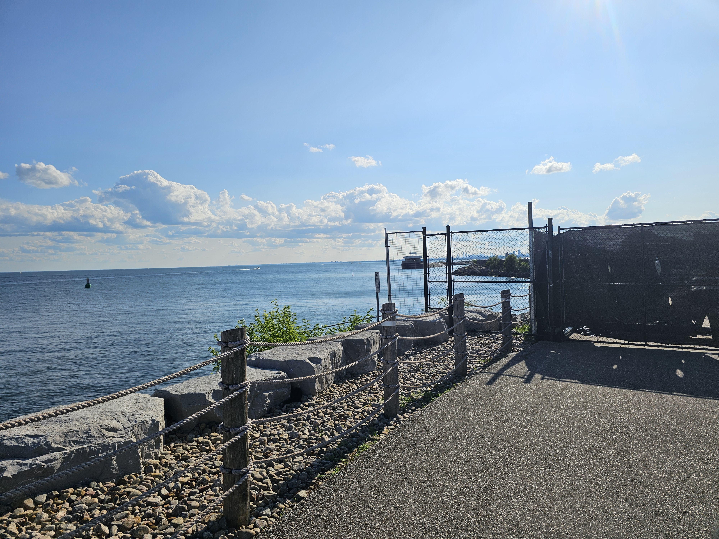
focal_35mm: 23
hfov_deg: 73.9
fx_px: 478
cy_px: 270
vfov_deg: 58.9
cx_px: 360
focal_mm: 6.3
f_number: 1.7
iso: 10
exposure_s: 1/2043
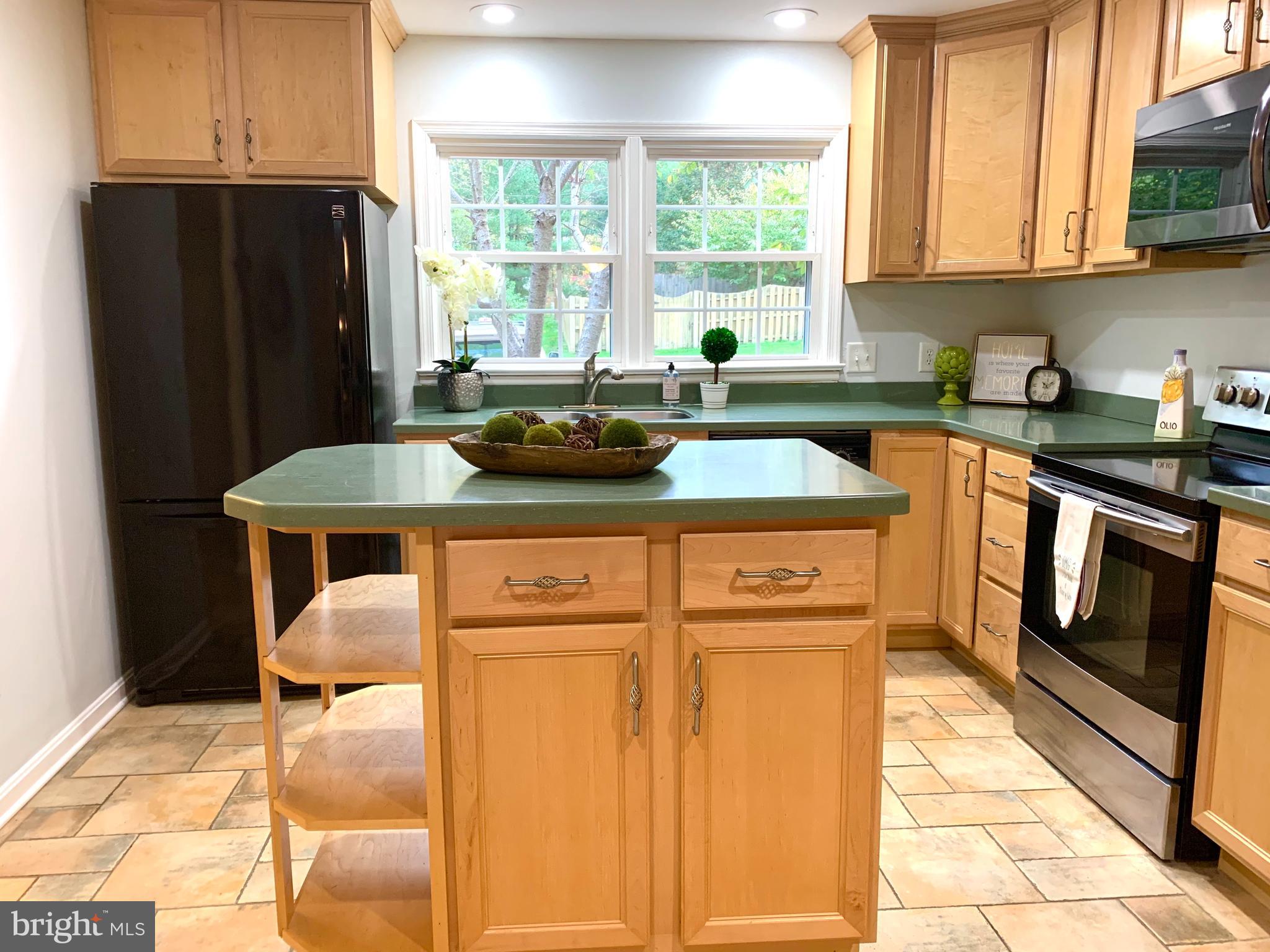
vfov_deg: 53.1
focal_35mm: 26
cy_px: 476
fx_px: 954
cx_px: 635
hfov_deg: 67.3
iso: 160
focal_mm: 4.25
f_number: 1.8
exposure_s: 1/60
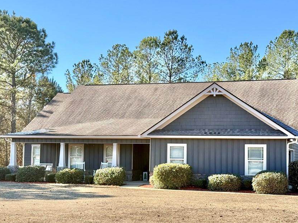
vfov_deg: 24.8
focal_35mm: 59
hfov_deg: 32.7
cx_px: 163
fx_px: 508
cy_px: 129
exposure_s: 1/2208
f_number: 1.78
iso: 64
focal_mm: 6.76
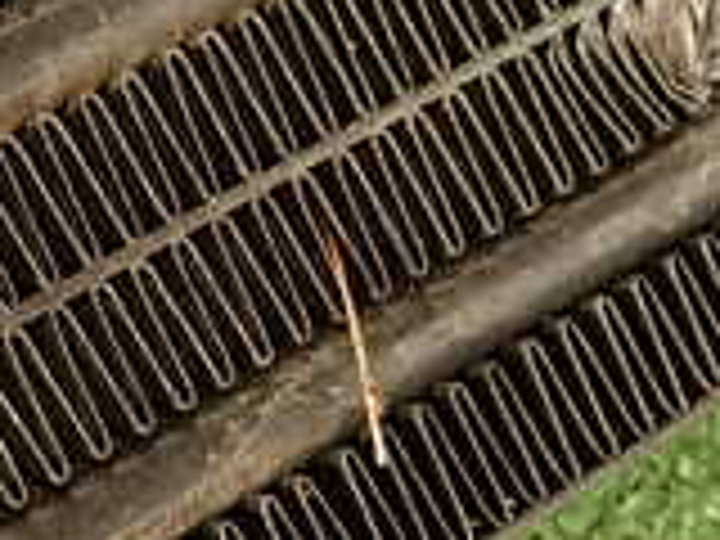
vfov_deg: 15.7
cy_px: 243
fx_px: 1955
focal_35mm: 94
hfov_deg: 20.5
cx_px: 76
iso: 100
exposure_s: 1/60
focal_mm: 4.5
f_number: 2.8
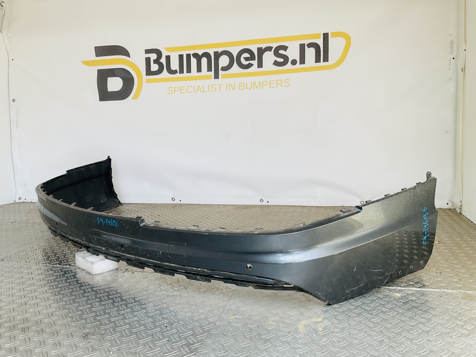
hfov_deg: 61.7
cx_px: 238
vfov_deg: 48.2
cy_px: 178
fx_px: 399
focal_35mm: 29
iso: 16
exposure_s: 1/188
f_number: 1.8
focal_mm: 3
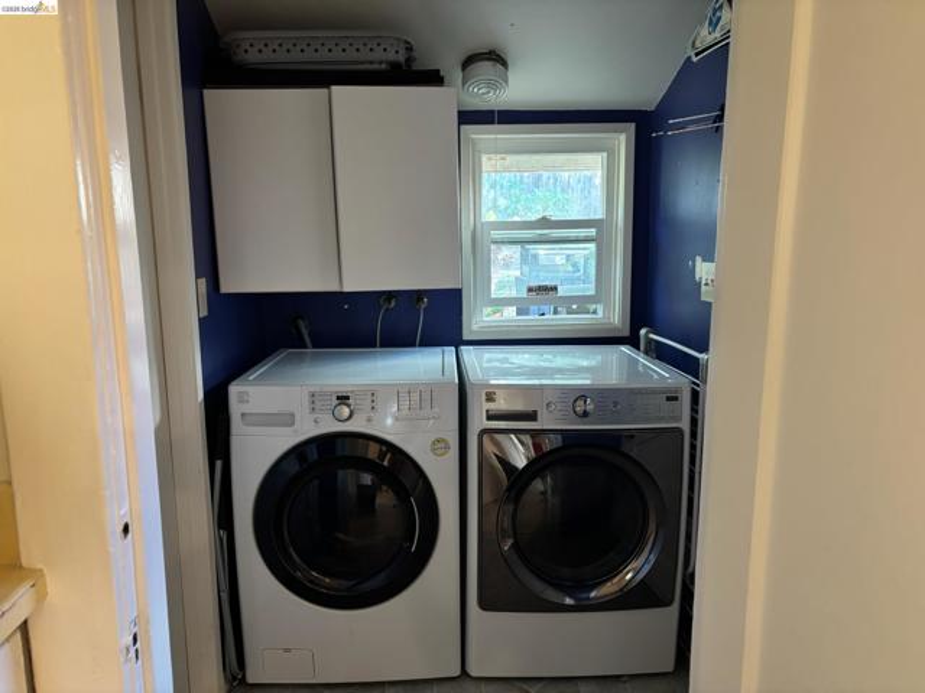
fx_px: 695
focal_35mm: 26
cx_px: 462
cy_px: 346
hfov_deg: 67.3
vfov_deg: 53.1
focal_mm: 5.96
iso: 400
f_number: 1.6
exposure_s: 1/60
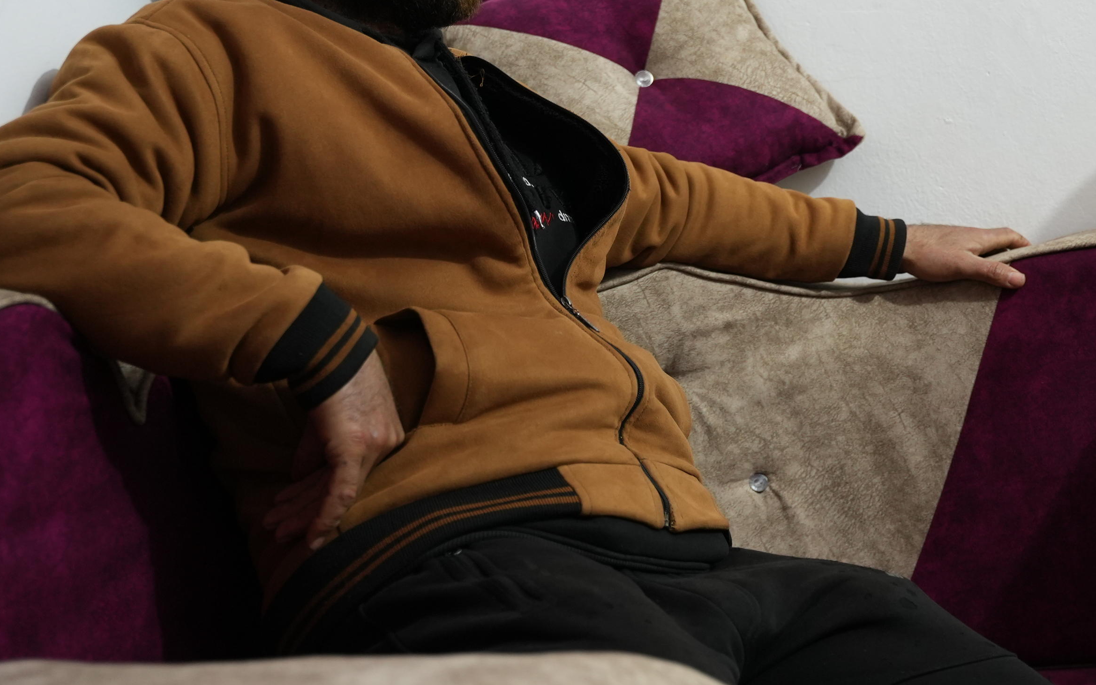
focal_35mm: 86
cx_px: 1124
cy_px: 157
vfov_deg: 15.2
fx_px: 2558
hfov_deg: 23.1
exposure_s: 1/40
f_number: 2.8
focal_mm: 39.3
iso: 800
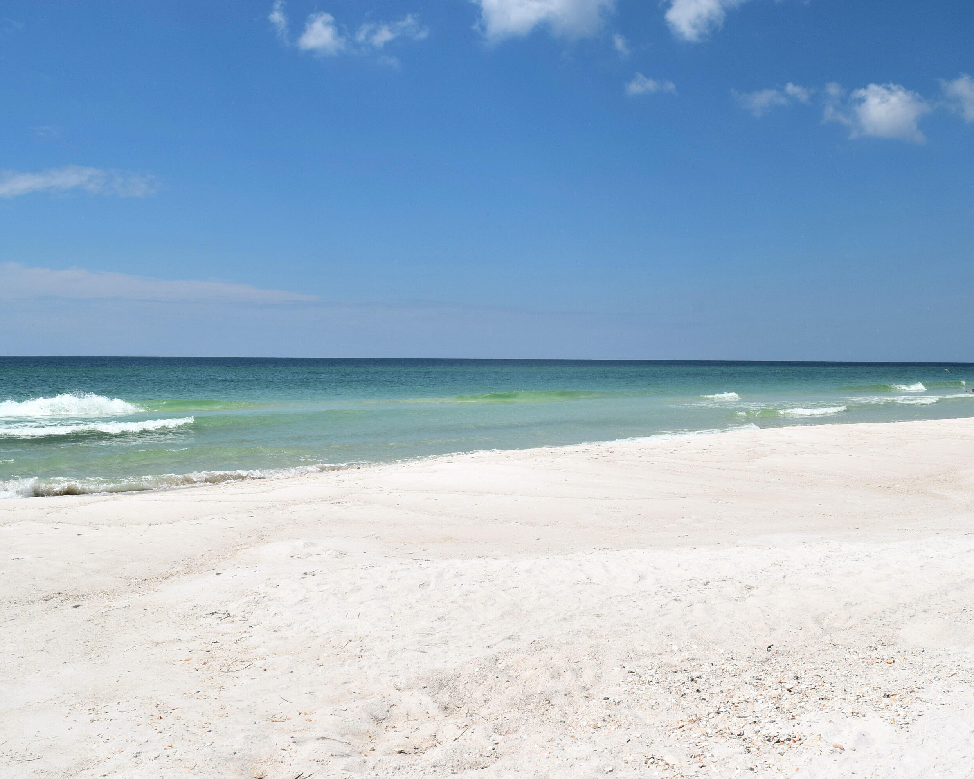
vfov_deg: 41.6
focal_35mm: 36
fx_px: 1025
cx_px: 557
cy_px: 389
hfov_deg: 50.6
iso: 200
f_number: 13
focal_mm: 21
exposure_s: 1/640
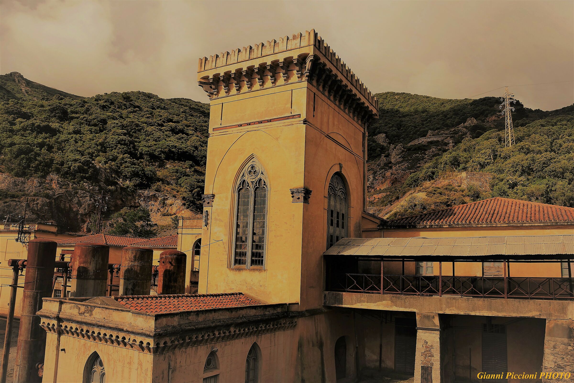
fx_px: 430
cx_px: 287
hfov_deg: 67.4
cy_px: 192
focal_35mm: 27
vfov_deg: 47.9
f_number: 10
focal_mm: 18
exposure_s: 1/400
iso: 200
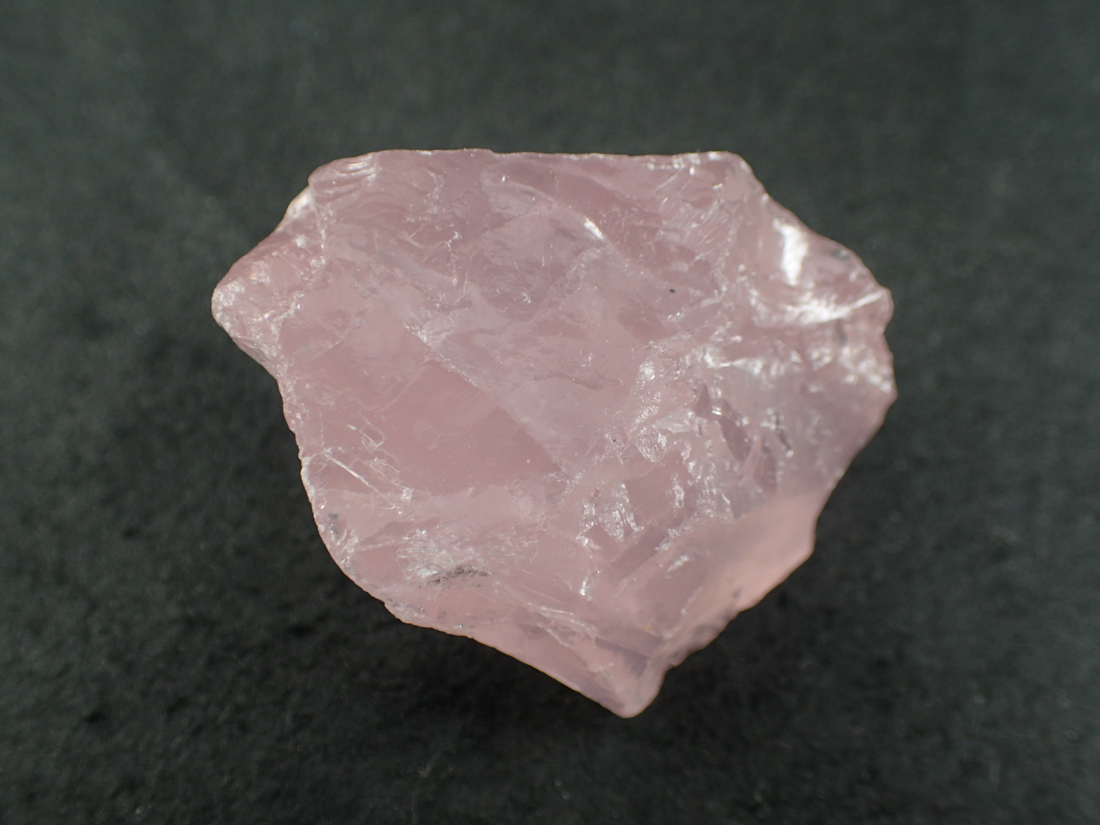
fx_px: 1112
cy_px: 412
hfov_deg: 52.6
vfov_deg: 40.7
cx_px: 550
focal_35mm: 35
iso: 125
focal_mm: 6.42
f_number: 2.6
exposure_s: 1/125
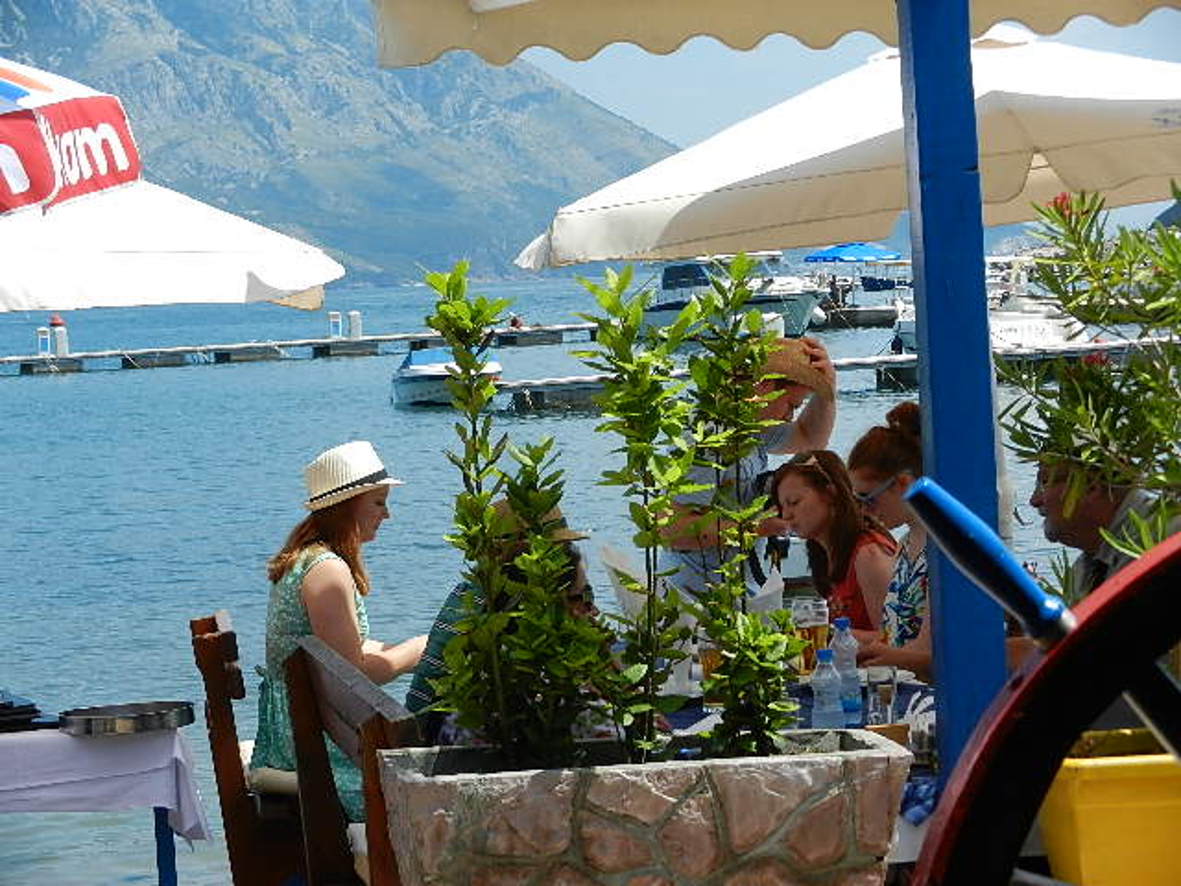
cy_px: 443
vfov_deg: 14.0
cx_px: 590
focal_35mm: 106
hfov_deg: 18.5
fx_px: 3616
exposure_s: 1/800
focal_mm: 19.1
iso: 160
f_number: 5
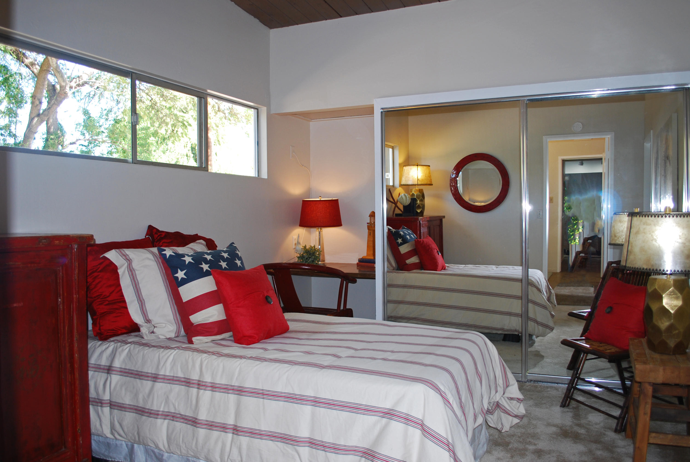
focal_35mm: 27
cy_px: 231
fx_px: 518
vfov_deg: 48.0
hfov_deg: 67.3
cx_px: 345
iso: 200
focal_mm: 18
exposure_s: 1/60
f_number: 3.5
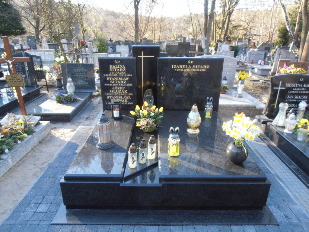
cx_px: 154
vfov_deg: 56.8
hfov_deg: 71.6
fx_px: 214
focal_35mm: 24
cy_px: 116
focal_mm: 4.2
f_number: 3
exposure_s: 1/60
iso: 80
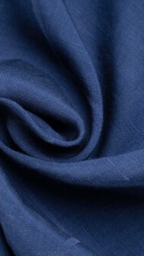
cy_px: 128
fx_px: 807
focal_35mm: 119
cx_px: 50
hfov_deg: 10.2
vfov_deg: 18.0
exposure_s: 1/125
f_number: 14
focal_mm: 75
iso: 100
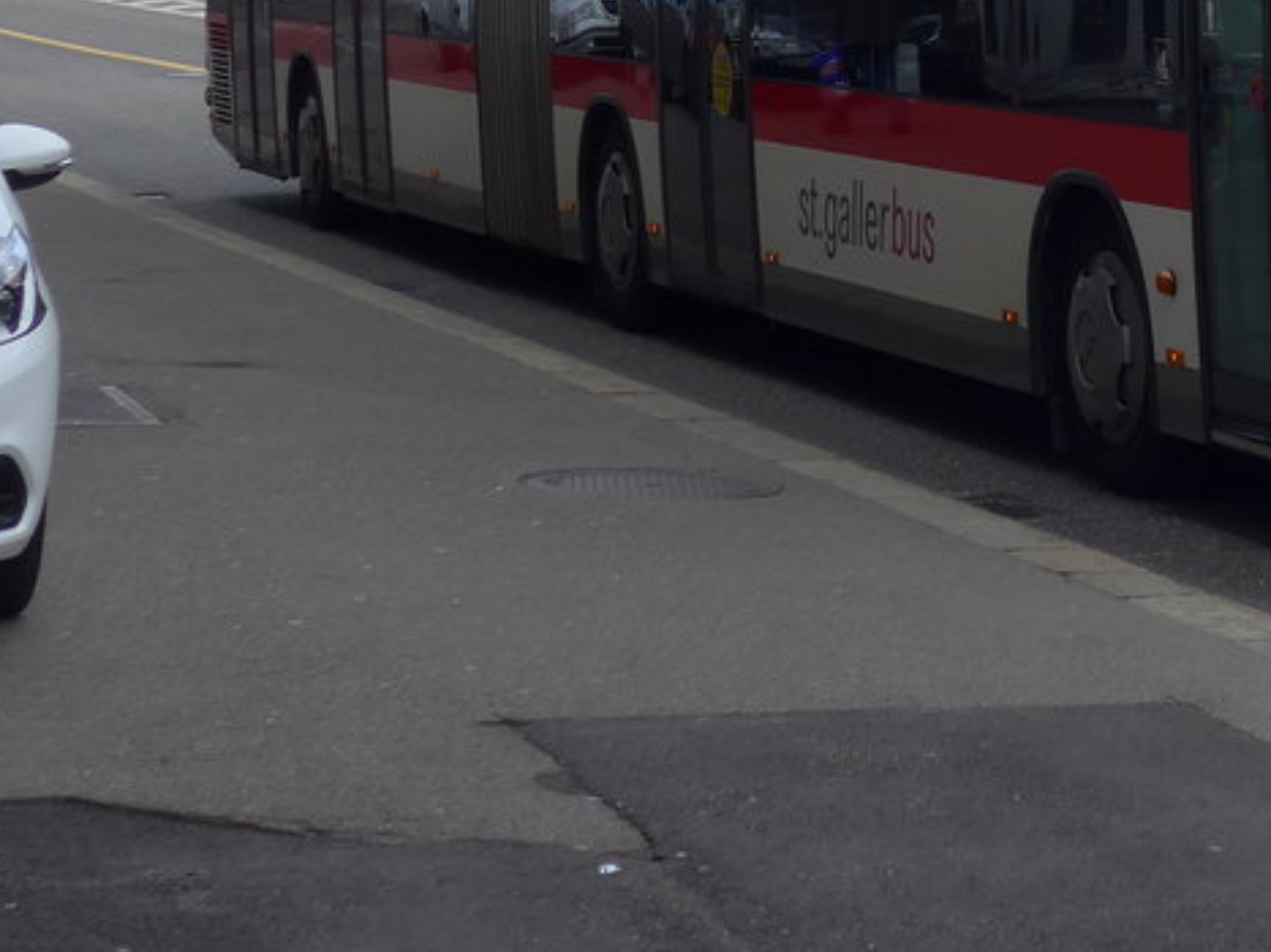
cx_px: 1334
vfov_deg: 11.5
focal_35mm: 126
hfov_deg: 15.3
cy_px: -231
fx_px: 4625
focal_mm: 10.1
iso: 80
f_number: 3.2
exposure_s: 1/500
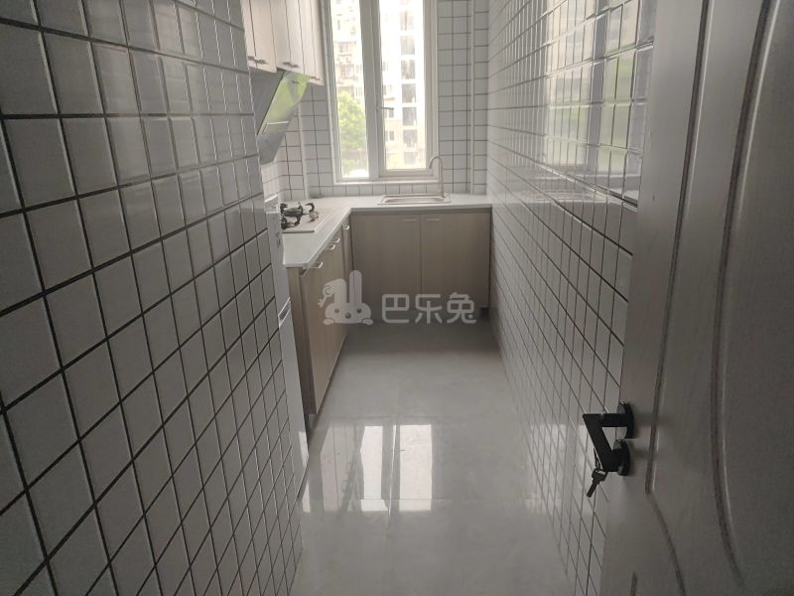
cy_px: 298
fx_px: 528
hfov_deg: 73.9
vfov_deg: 58.9
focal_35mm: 23
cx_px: 397
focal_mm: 5.56
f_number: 1.88
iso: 490
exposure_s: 1/100
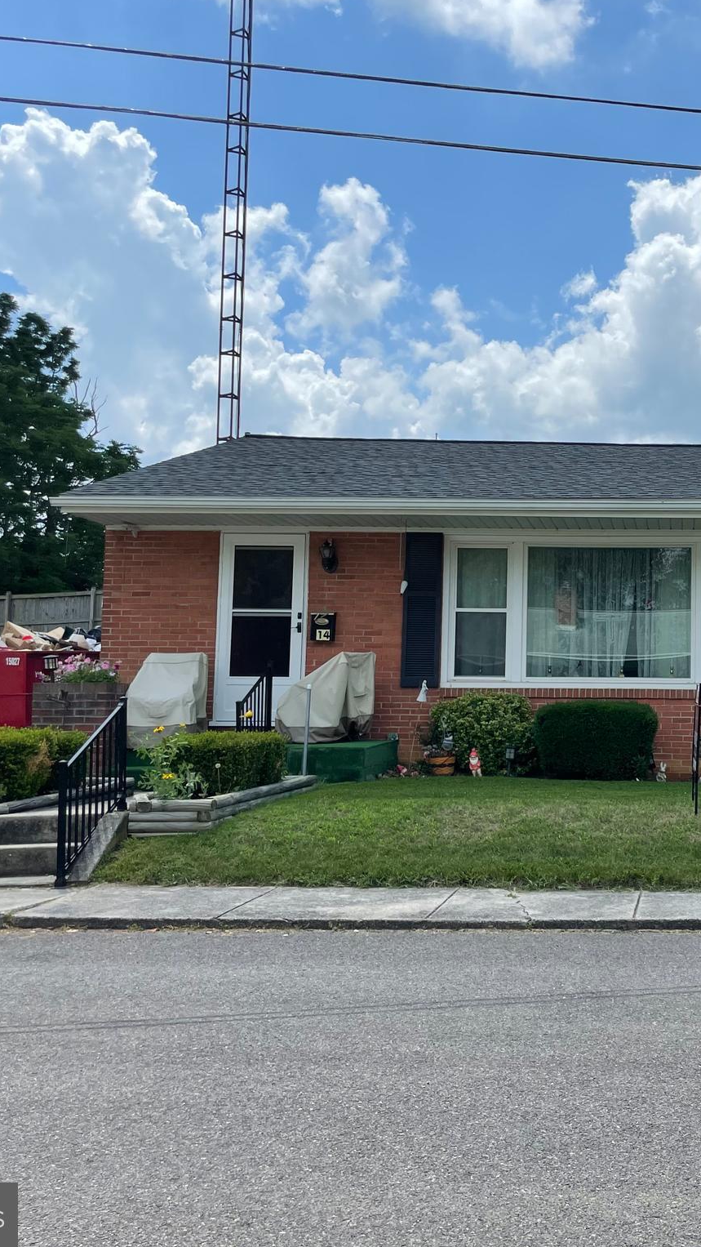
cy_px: 622
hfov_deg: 29.7
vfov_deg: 52.8
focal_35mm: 38
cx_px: 650
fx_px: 1256
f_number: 1.6
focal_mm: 4.2
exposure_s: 1/5051
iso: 32
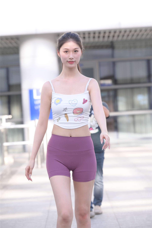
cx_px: 76
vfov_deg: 17.1
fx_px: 760
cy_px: 114
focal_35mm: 120
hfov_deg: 11.4
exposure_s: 1/250
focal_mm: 120
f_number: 4
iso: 200
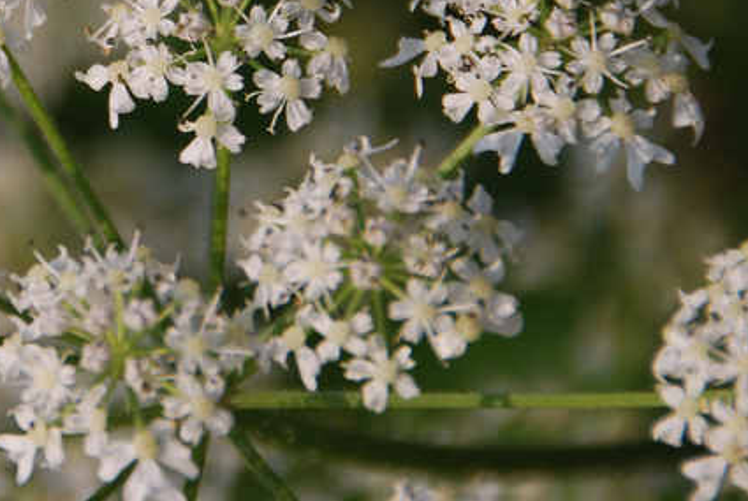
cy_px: -36
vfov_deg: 1.9
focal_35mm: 722
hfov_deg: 2.8
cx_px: -65
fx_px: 15028
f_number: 5.6
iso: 200
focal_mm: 200
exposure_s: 1/800
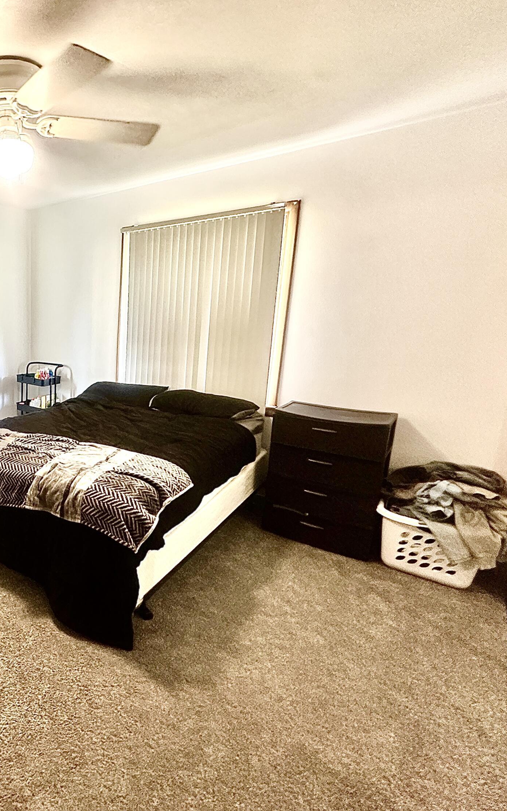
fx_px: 442
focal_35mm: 20
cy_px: 403
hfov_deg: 50.3
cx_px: 19
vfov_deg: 85.1
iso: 400
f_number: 2.2
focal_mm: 2.22
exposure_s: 1/60
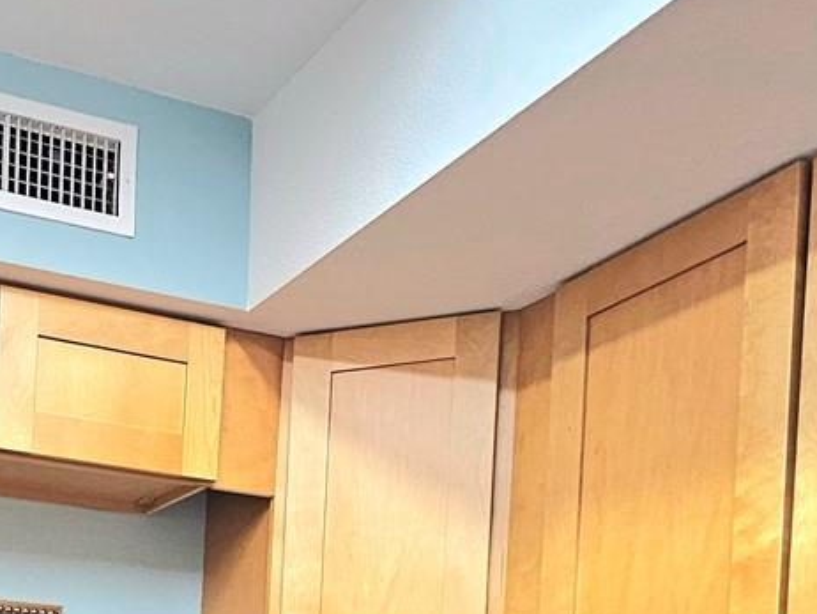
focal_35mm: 45
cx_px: 41
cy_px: 794
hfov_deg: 38.3
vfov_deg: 27.1
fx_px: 1063
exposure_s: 1/60.2
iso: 200
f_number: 2.2
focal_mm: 2.2
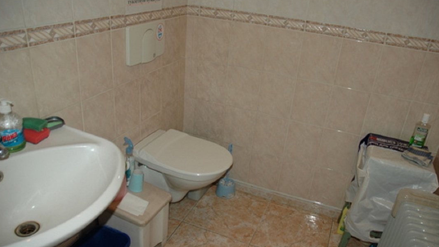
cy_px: 124
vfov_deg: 40.2
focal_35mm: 29
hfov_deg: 66.1
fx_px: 338
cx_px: 220
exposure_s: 1/60
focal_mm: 18
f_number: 3.5
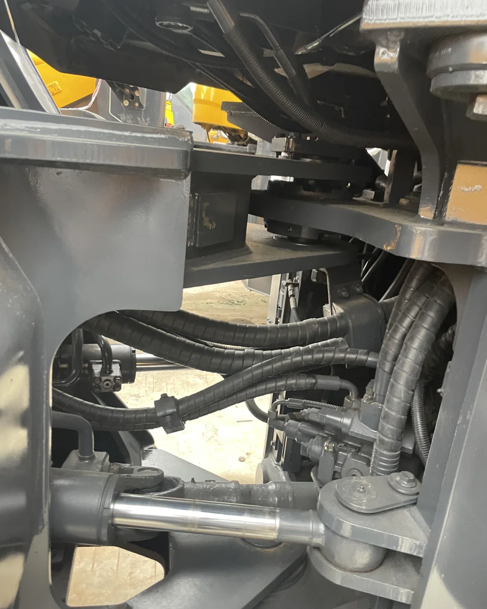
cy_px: 323
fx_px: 504
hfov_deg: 51.5
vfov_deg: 62.2
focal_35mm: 28
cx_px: 243
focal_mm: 4.2
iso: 250
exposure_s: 1/60
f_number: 1.6
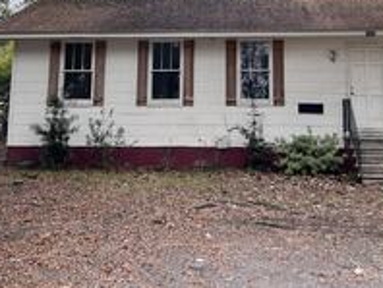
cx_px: 213
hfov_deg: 36.1
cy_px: 1
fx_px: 587
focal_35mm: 53
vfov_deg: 26.2
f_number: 1.6
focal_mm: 5.1
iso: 50
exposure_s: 1/232
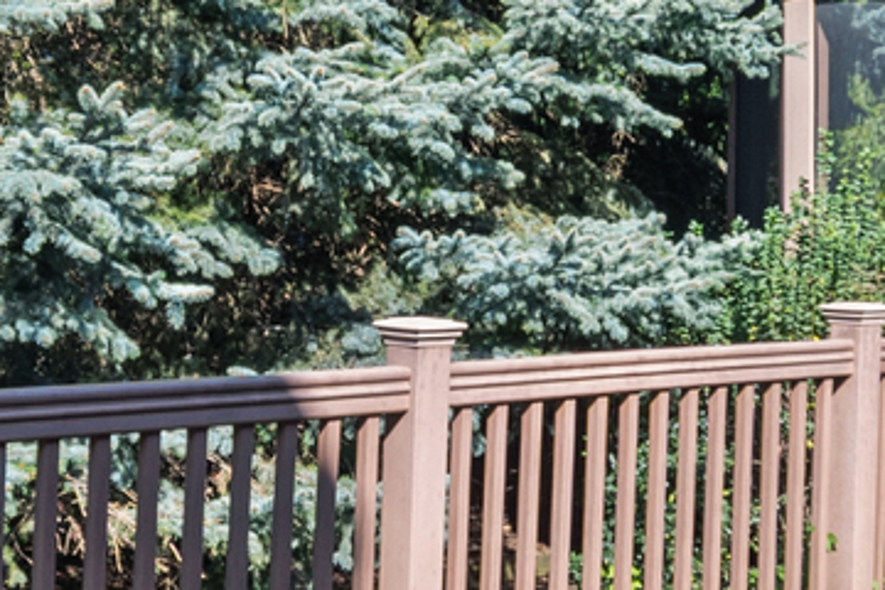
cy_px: 162
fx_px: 1991
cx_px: 447
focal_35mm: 81
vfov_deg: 16.8
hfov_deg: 25.1
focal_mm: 12
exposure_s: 1/100
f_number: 8
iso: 250
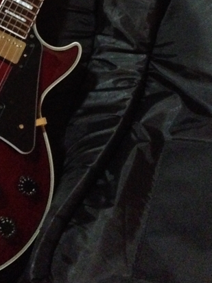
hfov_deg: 22.3
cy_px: 40
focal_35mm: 64
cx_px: 19
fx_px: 523
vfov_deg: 29.3
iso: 2000
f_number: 2.4
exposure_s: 1/17
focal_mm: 4.12
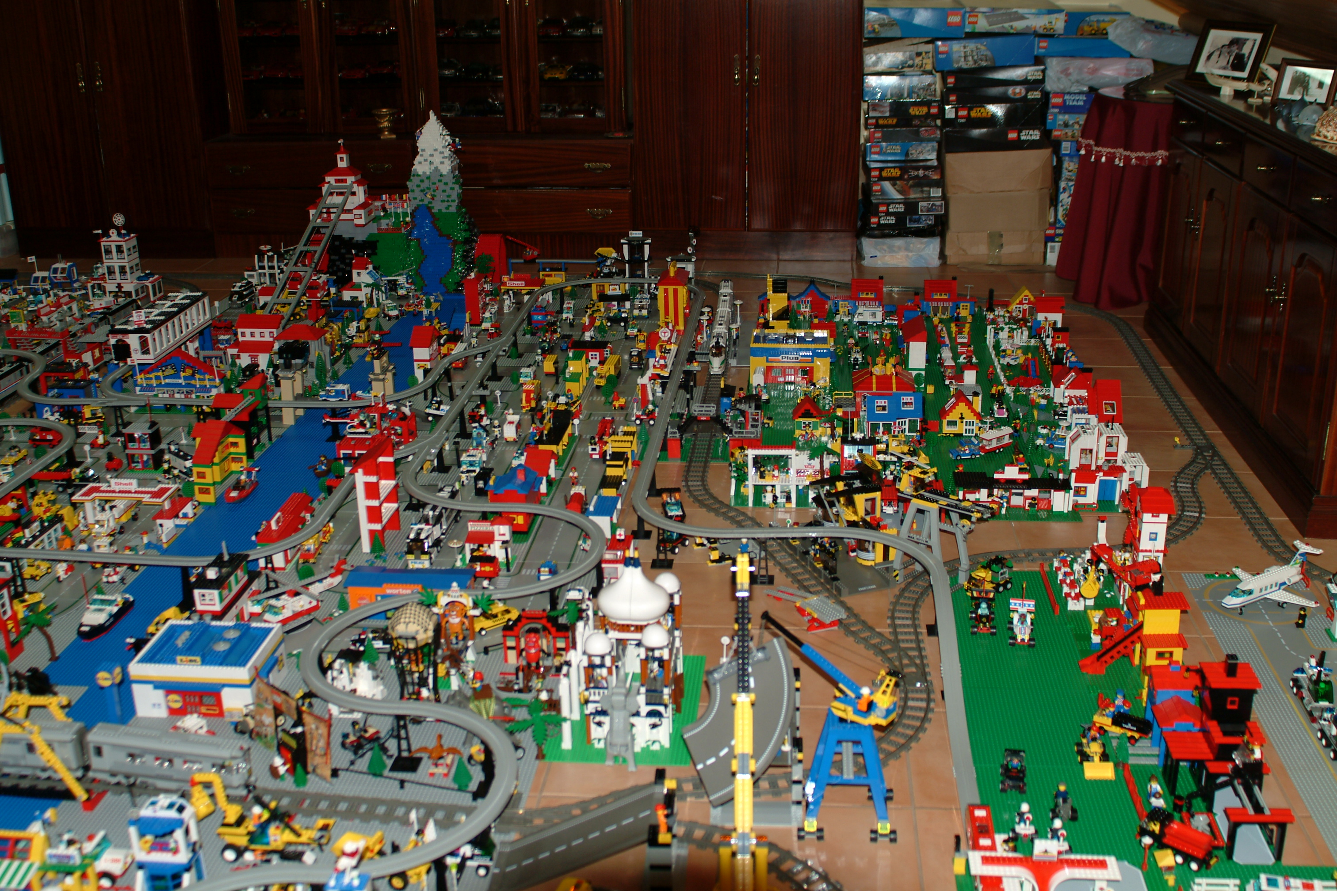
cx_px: 668
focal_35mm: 36
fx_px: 1337
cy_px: 446
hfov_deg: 53.1
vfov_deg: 36.9
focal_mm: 24
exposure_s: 1/60
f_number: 3.3
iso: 200
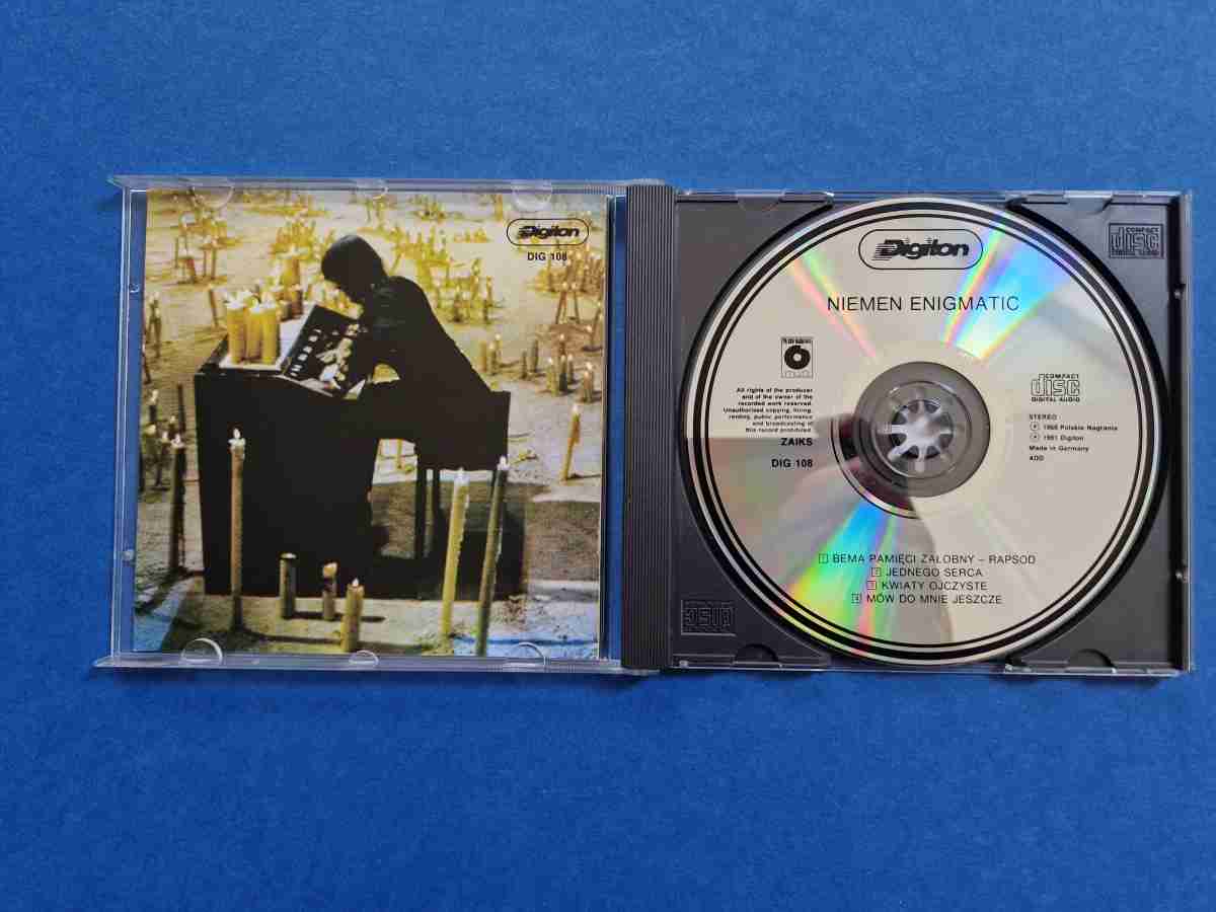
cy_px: 456
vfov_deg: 58.9
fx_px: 808
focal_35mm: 23
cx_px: 608
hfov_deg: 73.9
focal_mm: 5.4
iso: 200
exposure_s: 1/180
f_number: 1.8
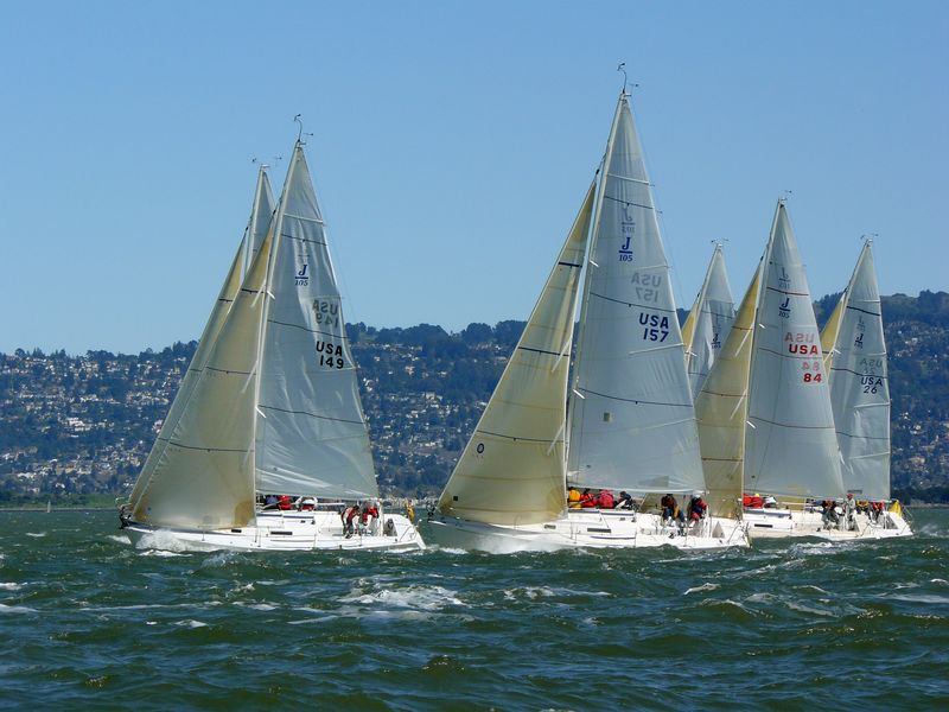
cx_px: 474
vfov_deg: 6.9
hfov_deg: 9.2
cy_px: 356
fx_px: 5922
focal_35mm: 216
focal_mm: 35.9
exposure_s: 1/800
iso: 100
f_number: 5
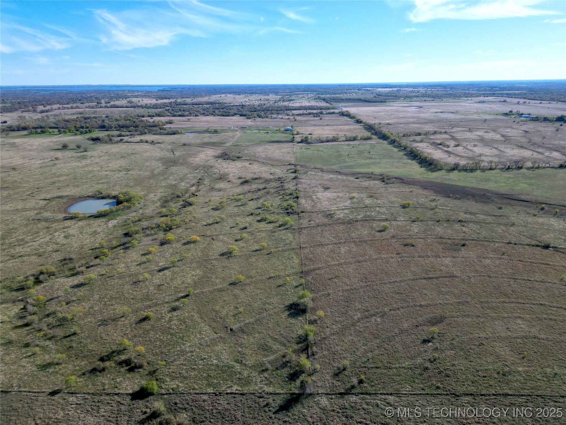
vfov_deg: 56.8
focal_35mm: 24
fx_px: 392
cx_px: 283
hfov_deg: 71.6
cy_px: 212
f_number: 1.7
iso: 200
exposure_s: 1/800
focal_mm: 6.72
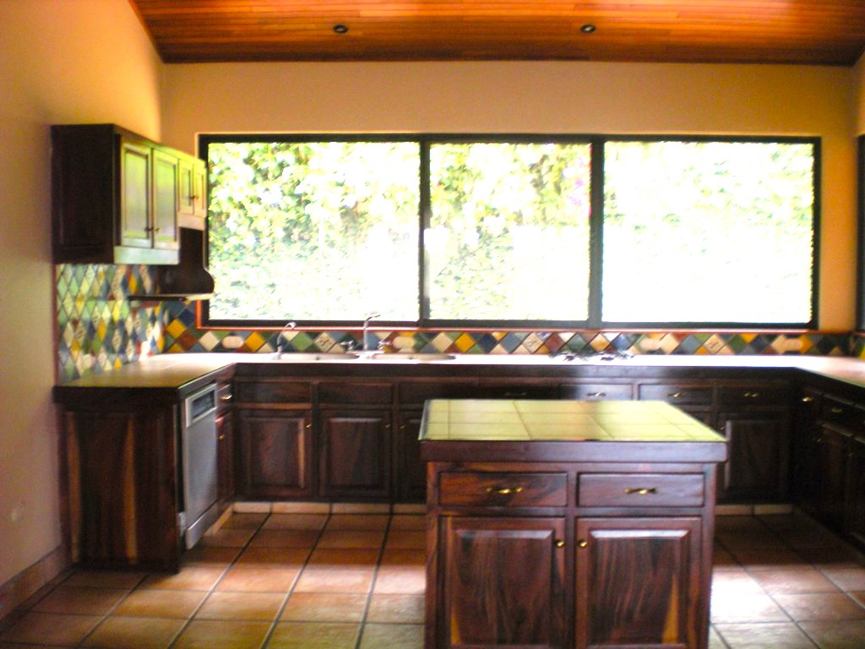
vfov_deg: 37.7
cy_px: 324
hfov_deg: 49.0
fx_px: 950
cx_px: 432
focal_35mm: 38
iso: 200
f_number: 3.1
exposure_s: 1/38.6
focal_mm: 6.3
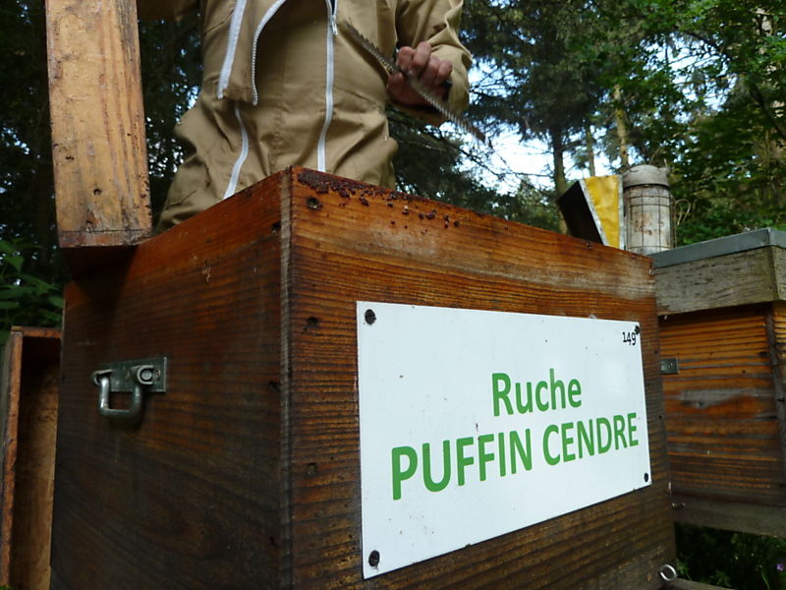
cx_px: 393
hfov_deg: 69.4
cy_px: 295
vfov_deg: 54.9
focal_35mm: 25
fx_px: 568
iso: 80
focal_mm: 4.1
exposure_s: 1/100
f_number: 3.3
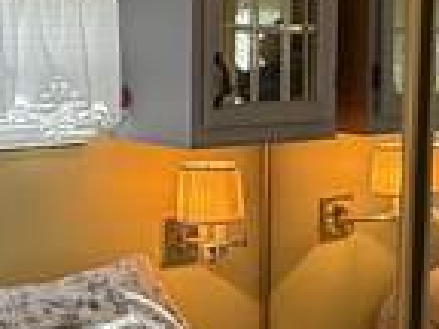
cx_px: 113
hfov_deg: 24.8
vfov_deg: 18.8
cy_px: 113
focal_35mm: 78
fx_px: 989
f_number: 2.2
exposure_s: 1/120
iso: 200
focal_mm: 2.22
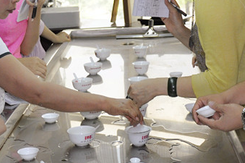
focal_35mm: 92
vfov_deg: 14.8
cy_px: 74
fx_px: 625
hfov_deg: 22.2
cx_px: 107
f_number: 4
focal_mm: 26
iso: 400
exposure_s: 1/160
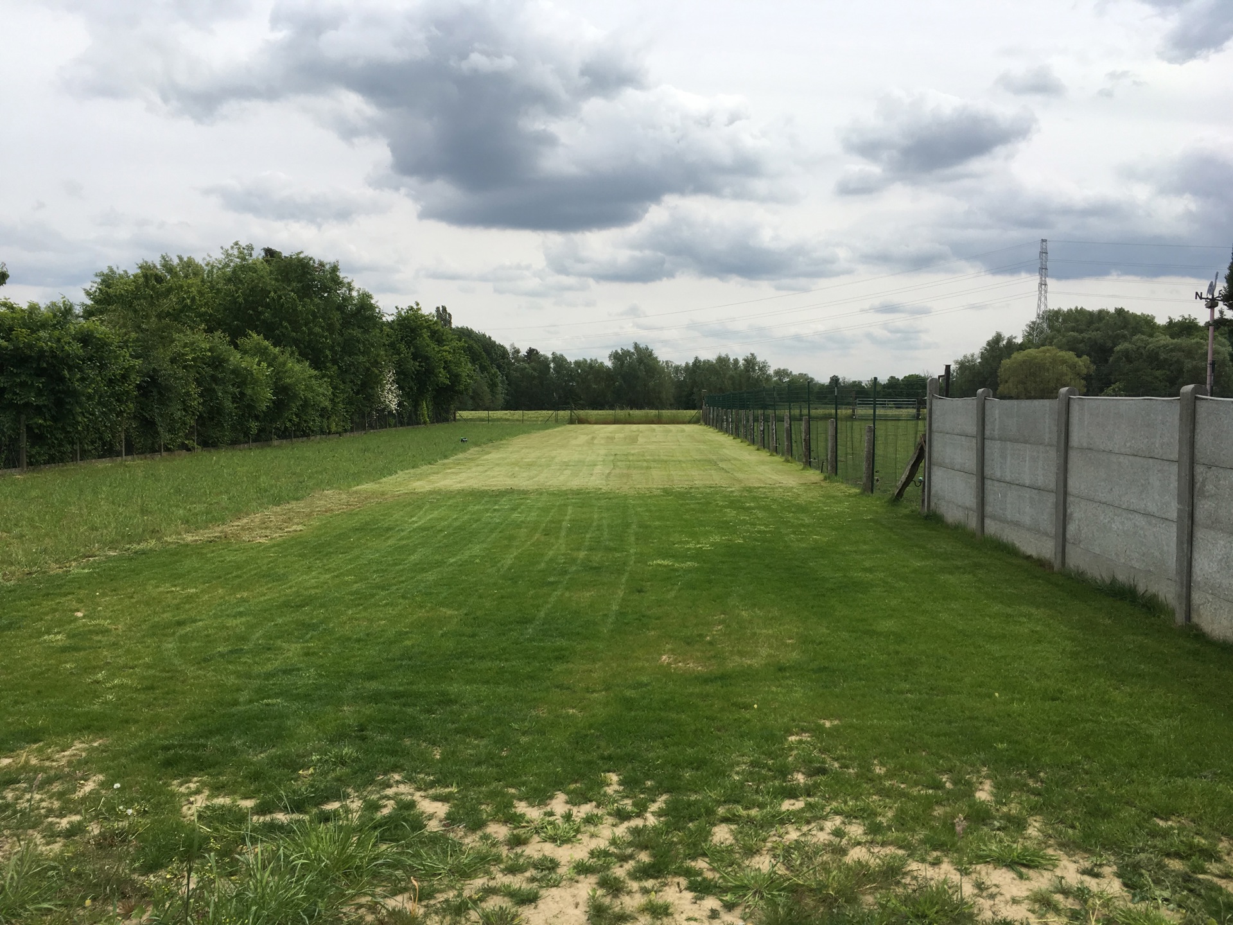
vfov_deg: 48.2
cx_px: 616
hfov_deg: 61.7
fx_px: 1033
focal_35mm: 29
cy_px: 462
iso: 25
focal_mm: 4.15
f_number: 2.2
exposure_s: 1/1350
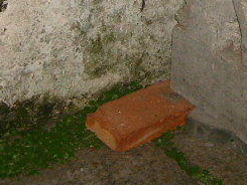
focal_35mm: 146
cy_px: -102
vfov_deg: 9.8
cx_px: 265
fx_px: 1042
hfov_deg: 13.3
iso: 100
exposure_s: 1/45
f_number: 2.8
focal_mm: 5.8
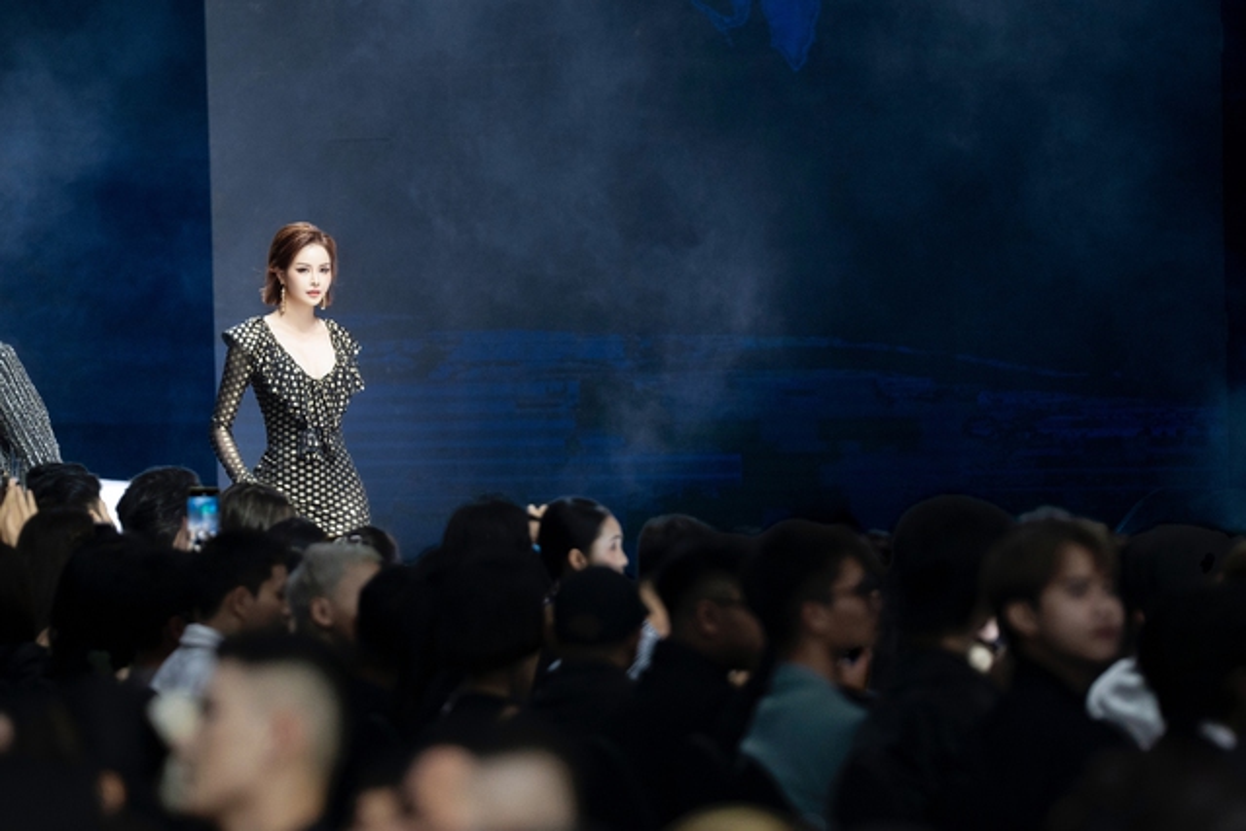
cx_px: 623
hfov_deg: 6.9
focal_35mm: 300
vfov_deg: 4.6
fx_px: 10385
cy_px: 416
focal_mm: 200
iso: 1600
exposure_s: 1/400
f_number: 3.2
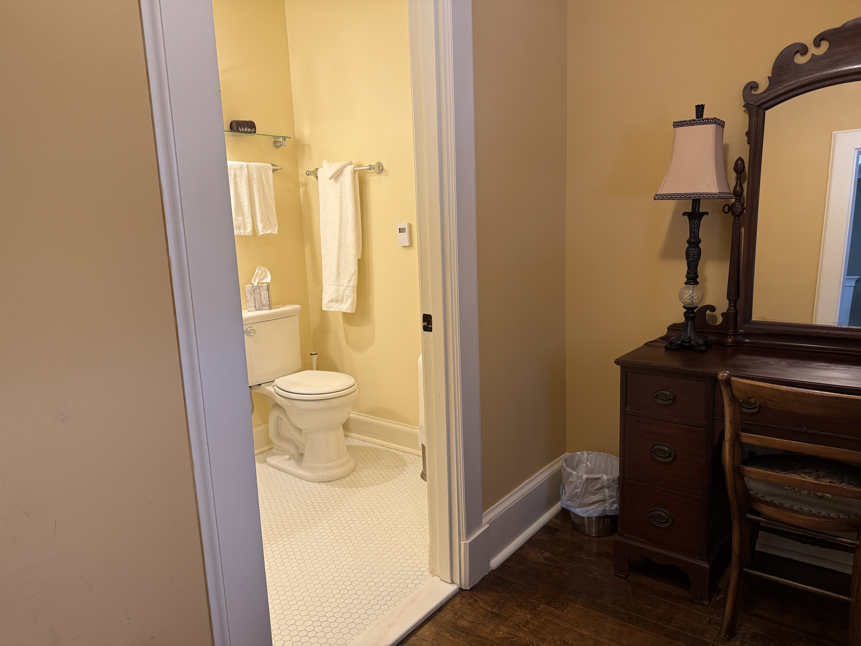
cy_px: 323
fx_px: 597
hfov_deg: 71.6
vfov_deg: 56.8
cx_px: 430
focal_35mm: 24
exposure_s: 1/120
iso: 160
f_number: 1.78
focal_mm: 6.76
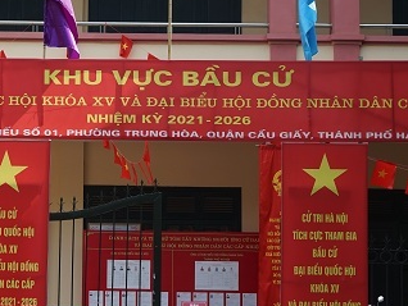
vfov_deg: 15.1
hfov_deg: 19.8
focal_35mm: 98
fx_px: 1156
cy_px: 145
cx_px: 87
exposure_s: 1/200
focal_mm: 45
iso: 100
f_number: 5.6
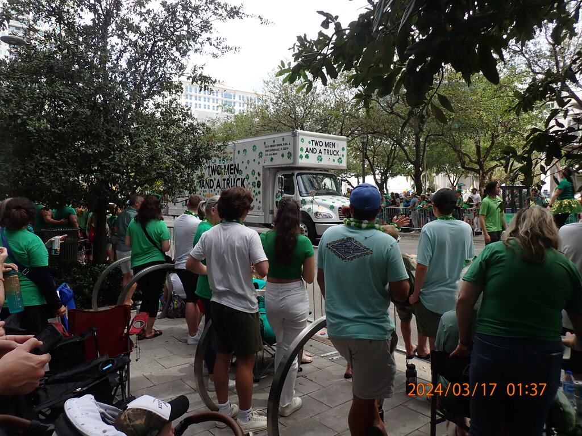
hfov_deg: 69.4
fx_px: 420
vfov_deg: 54.9
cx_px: 291
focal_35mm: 25
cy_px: 218
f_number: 8
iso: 100
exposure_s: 1/80
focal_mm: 4.5
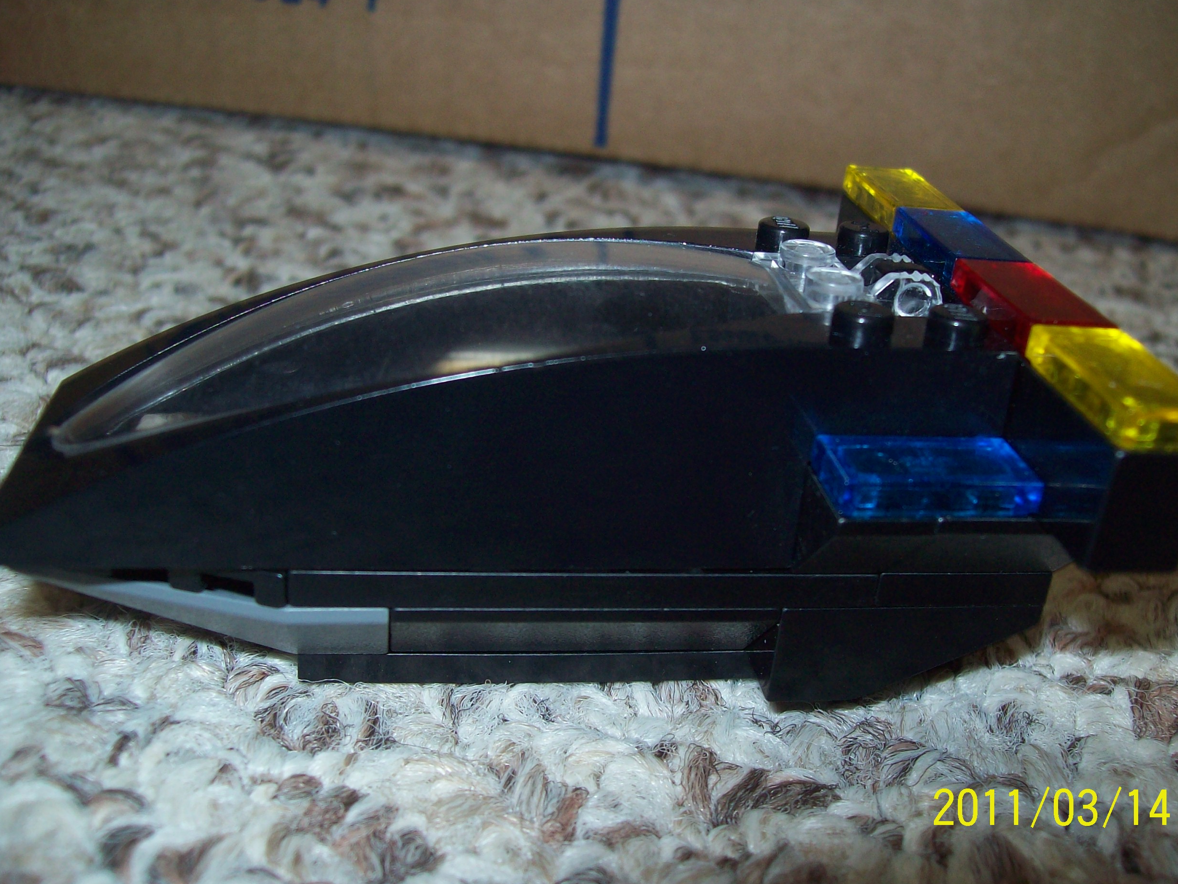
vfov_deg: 37.7
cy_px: 454
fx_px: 1293
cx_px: 613
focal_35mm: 38
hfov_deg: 49.0
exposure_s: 1/64
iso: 80
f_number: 2.7
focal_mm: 6
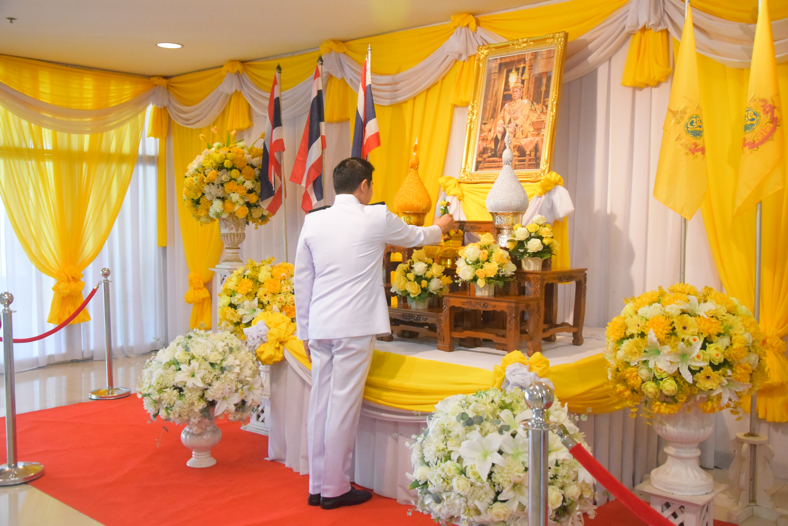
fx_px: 788
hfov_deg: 53.1
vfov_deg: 36.9
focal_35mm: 36
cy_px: 263
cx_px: 394
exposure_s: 1/125
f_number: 5.6
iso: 5000
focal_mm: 24
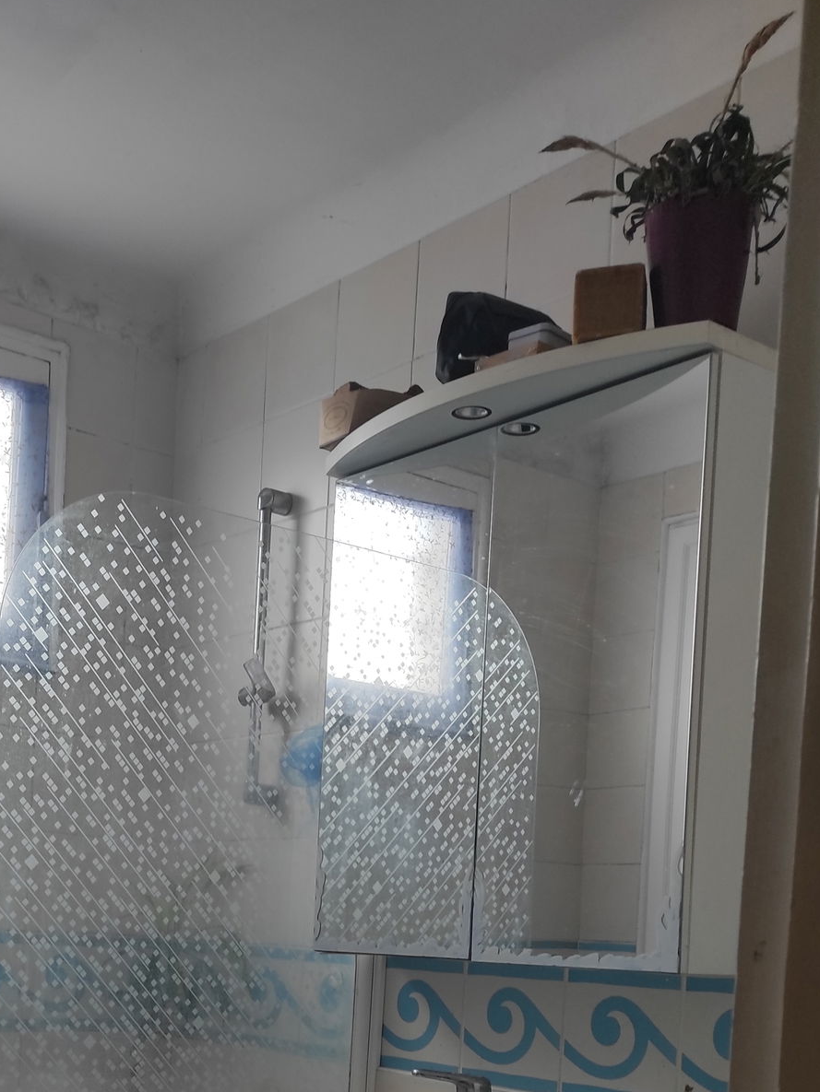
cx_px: 182
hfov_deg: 31.5
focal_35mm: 45
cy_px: 962
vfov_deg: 39.4
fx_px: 1421
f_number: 1.89
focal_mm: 5.43
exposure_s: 1/50
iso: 145
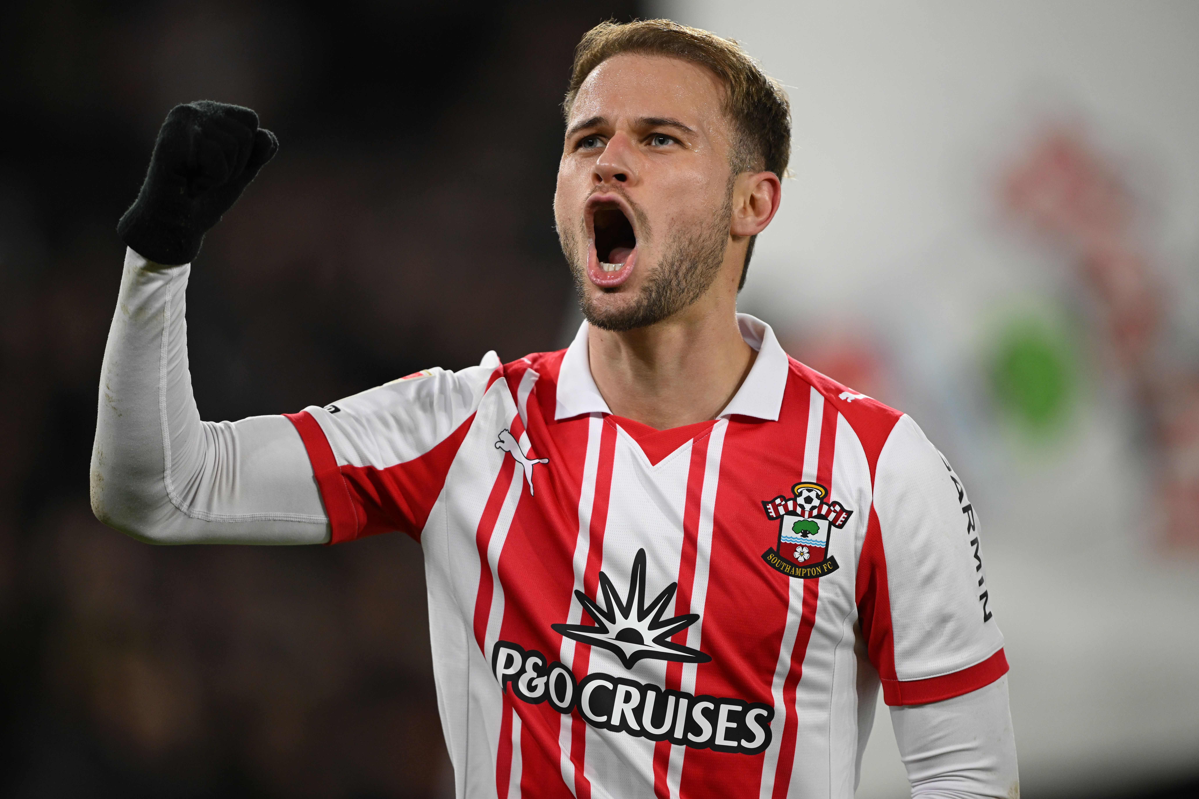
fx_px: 13321
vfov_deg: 3.4
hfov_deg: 5.2
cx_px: 600
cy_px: 400
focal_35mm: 400
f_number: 2.8
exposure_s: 1/1919
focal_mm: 400
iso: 2000
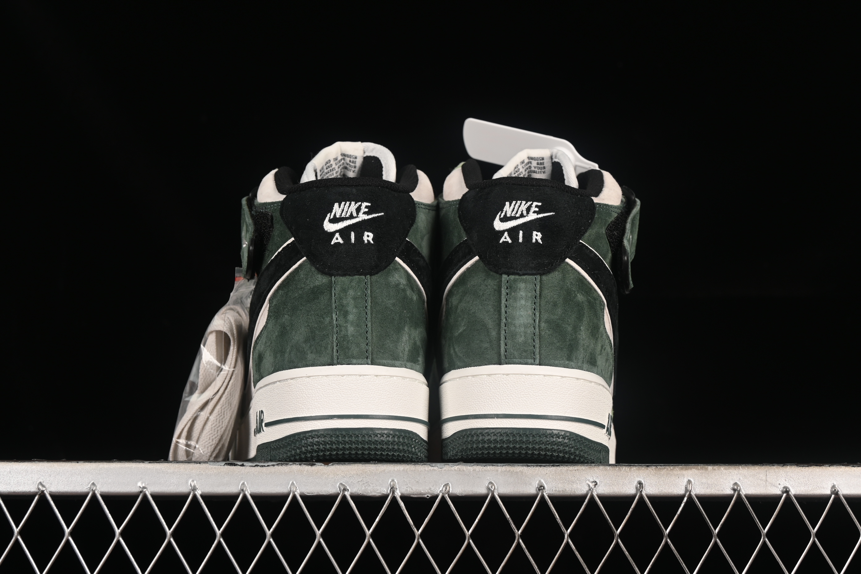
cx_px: 430
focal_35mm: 75
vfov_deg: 18.2
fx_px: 1794
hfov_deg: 27.0
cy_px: 287
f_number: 8
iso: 160
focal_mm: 50
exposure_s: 1/80
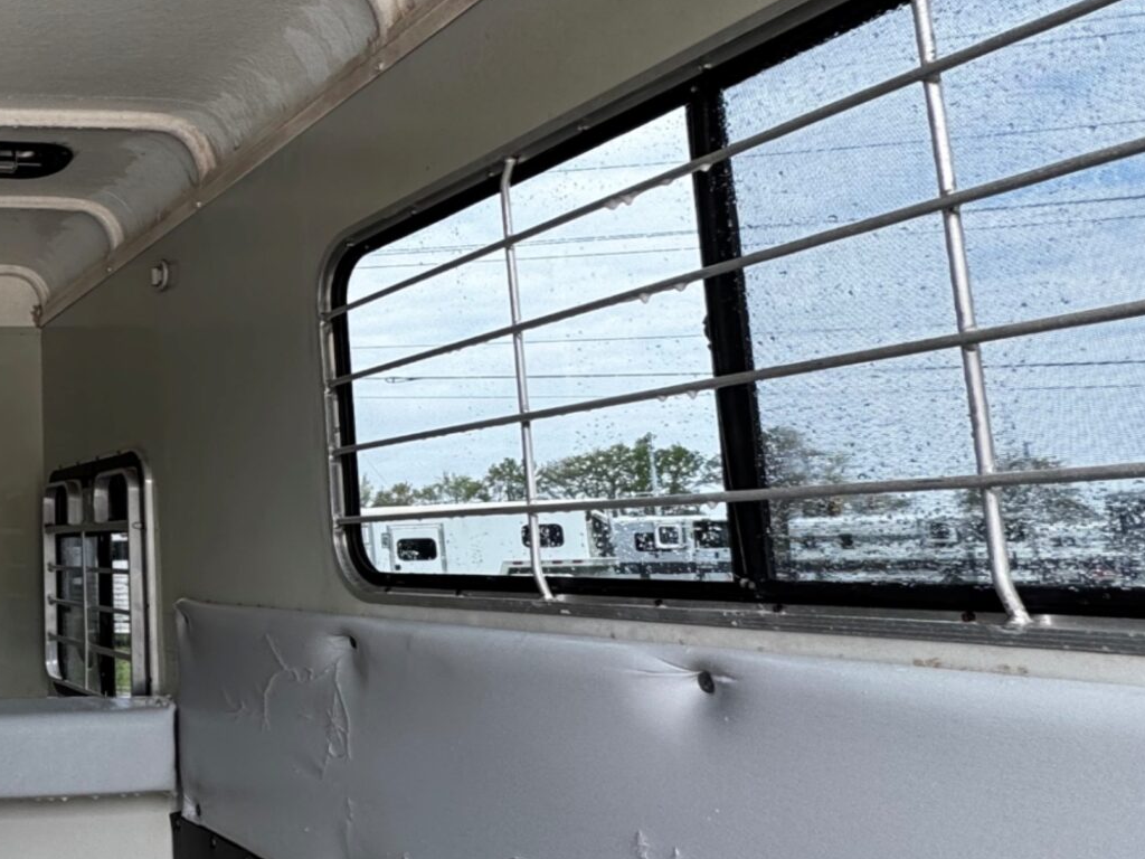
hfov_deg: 38.7
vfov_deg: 40.7
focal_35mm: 35
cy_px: 422
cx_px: -230
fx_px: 1158
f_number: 2.2
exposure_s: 1/182
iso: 40
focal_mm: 2.22
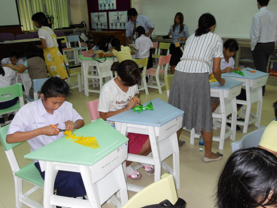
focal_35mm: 30
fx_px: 240
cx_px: 136
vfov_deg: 46.8
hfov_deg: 60.0
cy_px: 107
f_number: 2.8
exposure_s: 1/45
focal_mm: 6
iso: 200
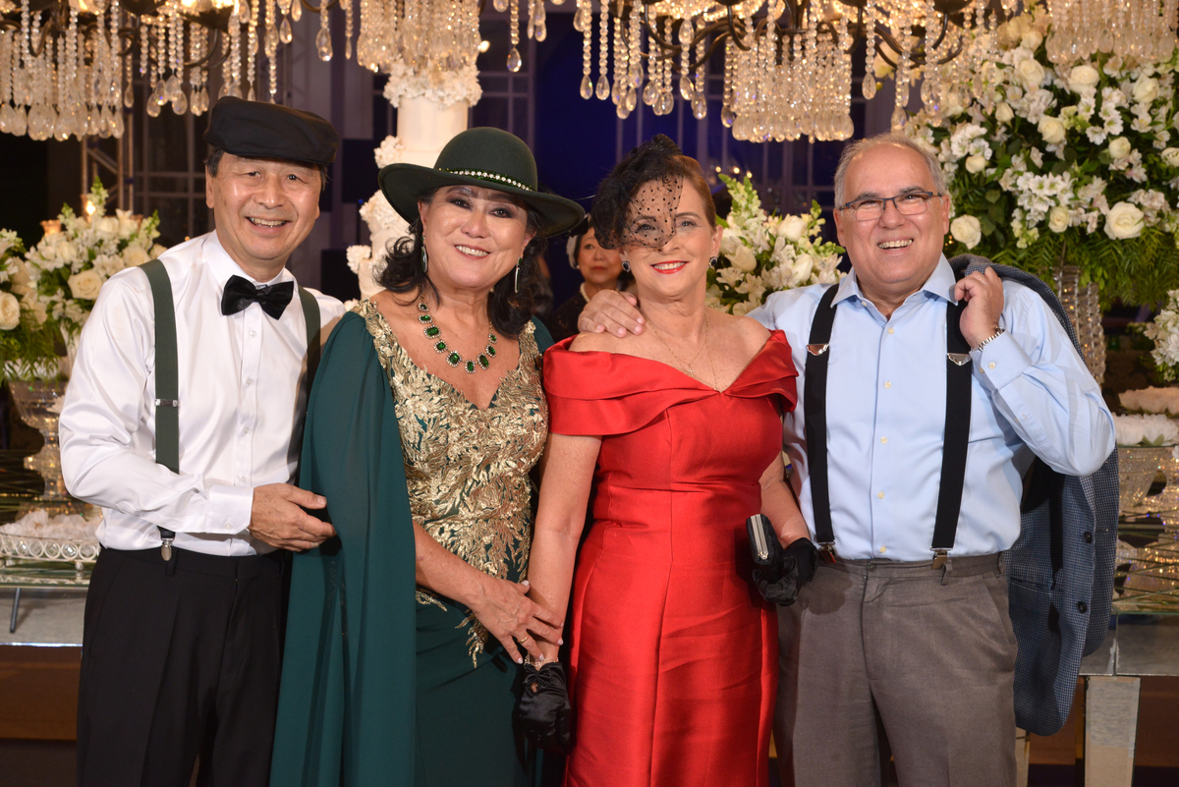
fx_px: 1900
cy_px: 394
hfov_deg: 34.5
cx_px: 590
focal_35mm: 58
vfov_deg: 23.4
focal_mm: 58
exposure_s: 1/100
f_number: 8
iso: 1600
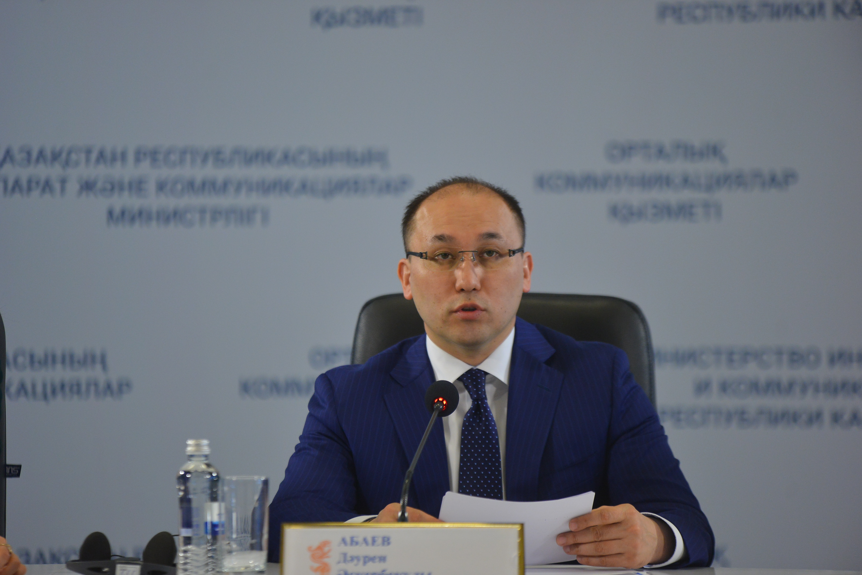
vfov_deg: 6.6
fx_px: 5004
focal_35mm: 209
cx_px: 416
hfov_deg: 9.8
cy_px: 290
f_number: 2.8
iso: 1600
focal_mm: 200
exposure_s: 1/250
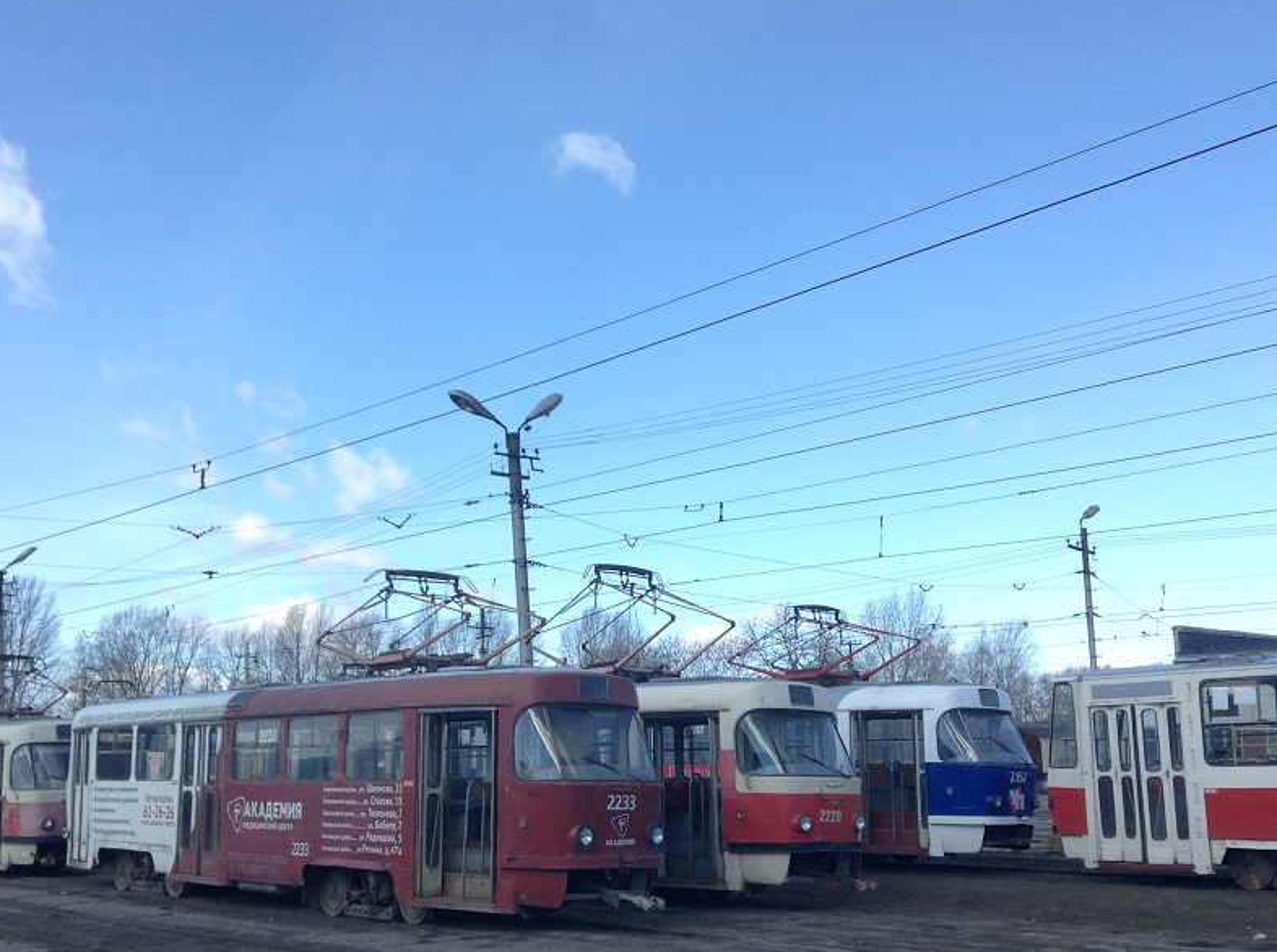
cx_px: 567
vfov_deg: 33.4
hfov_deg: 43.9
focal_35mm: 43
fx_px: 1583
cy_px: 575
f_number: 2.4
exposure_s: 1/585
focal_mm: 3.3
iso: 25
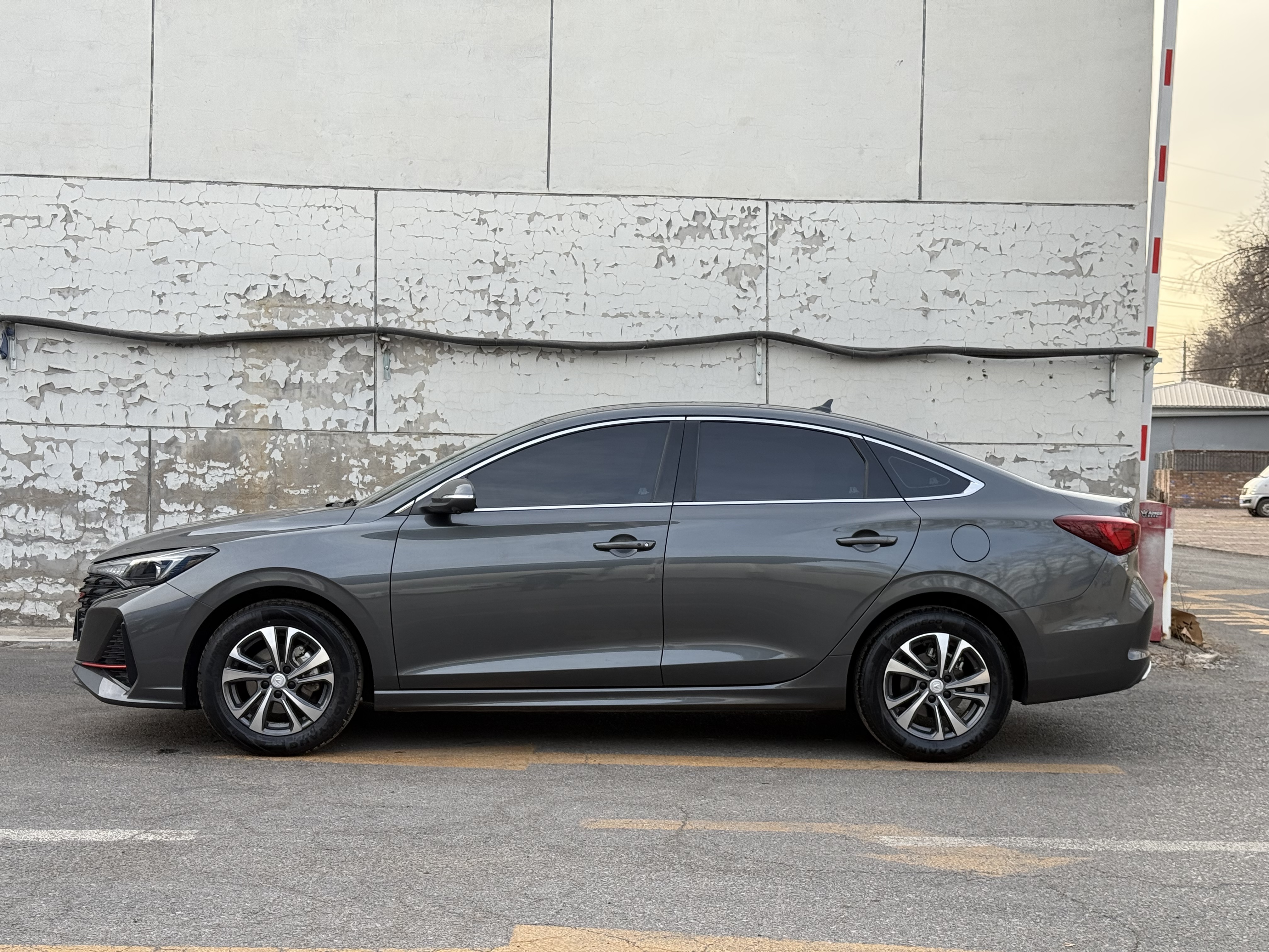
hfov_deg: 39.7
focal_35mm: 48
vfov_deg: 30.3
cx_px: 634
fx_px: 1760
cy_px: 476
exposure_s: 1/213
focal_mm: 6.76
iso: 64
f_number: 1.78
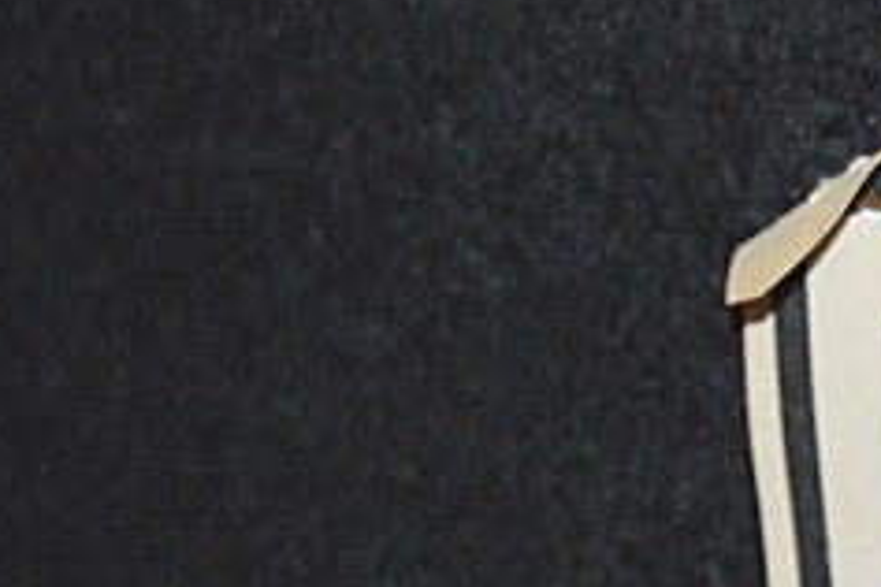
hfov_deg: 7.8
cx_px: 1662
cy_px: 938
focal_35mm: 253
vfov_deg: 5.4
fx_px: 6191
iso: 2200
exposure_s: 1/60
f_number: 5
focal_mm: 40
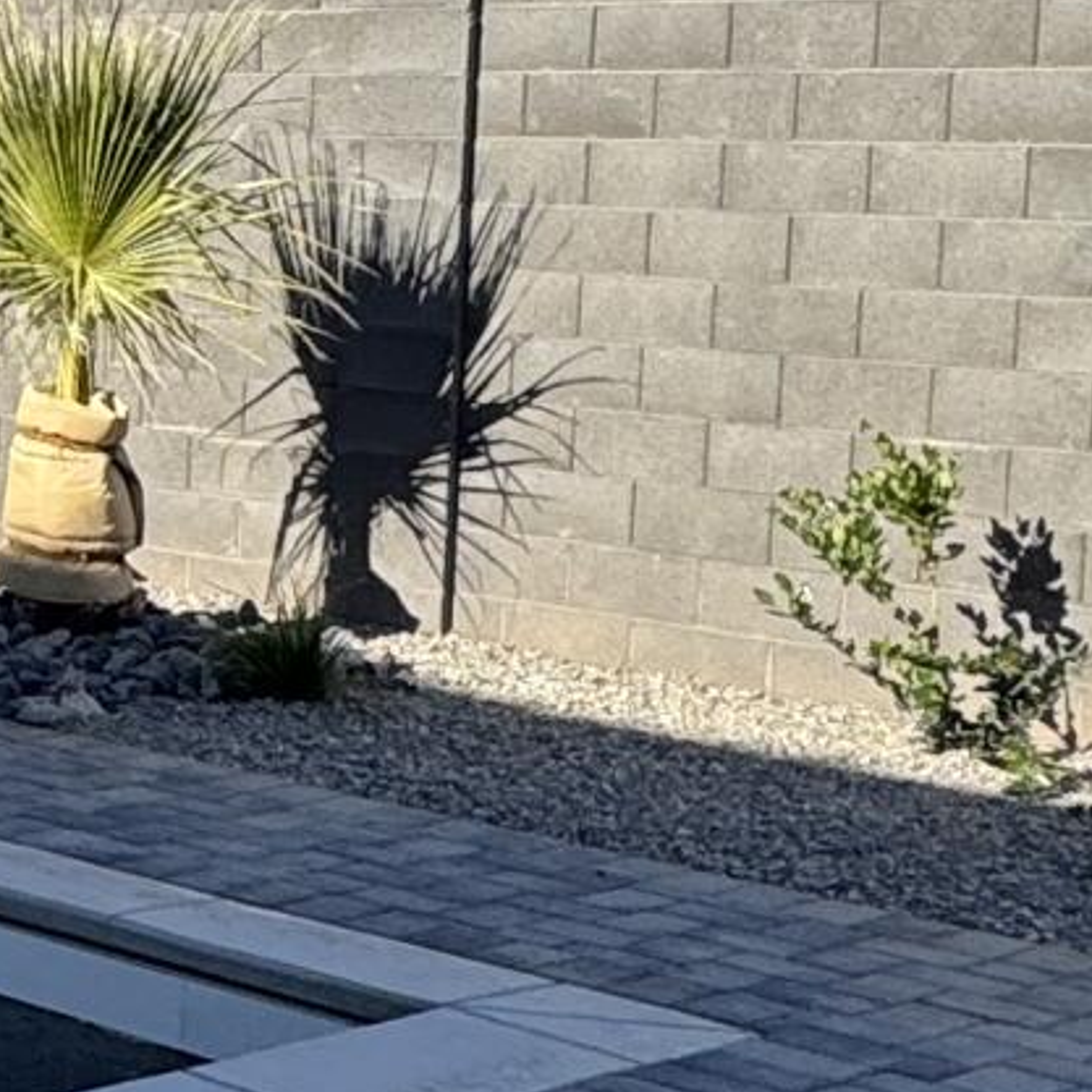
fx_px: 3176
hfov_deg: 15.7
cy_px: 403
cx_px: -1047
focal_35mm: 89
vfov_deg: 19.5
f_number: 2.2
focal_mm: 2.22
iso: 50
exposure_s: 1/1217
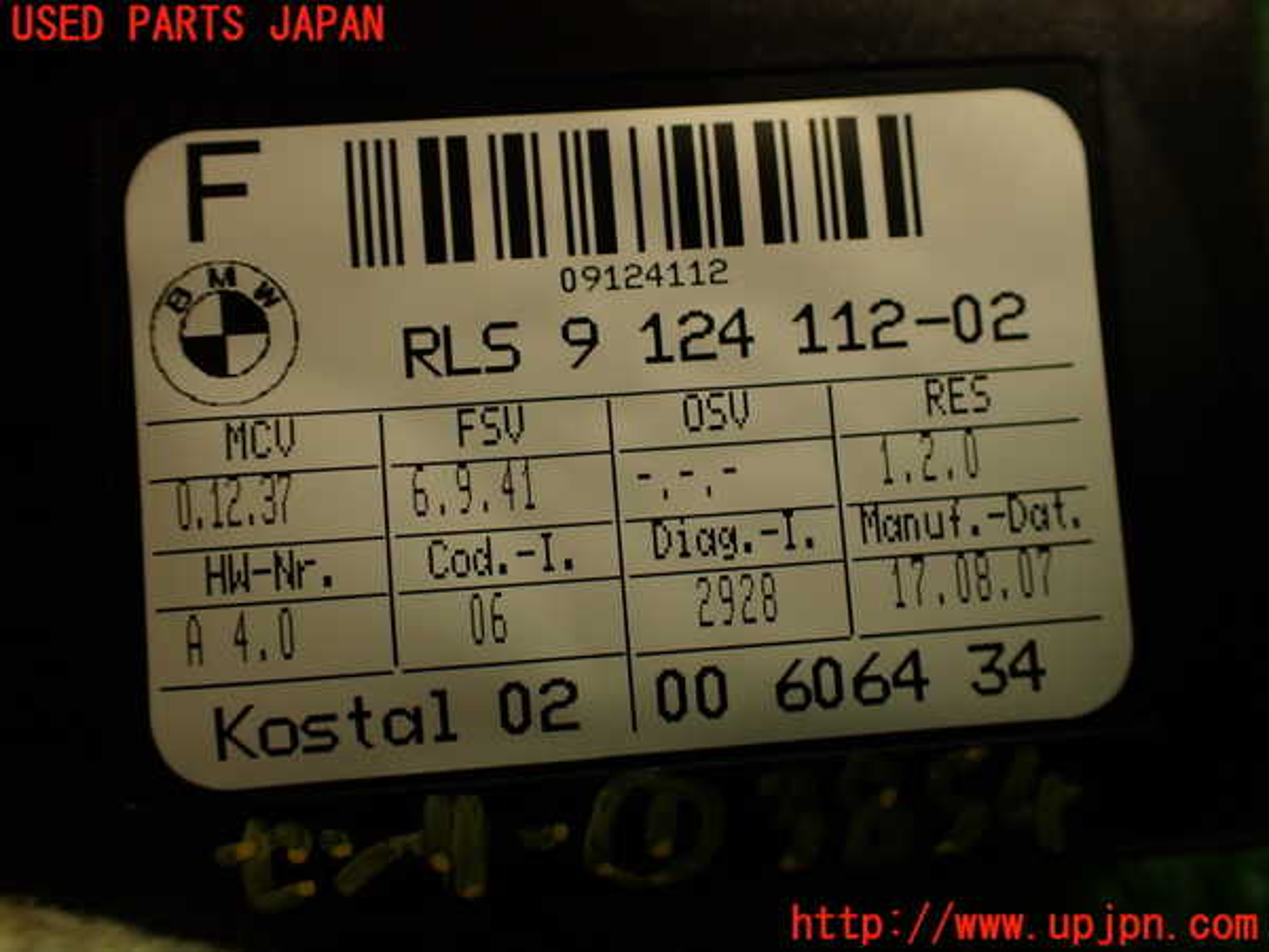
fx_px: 1173
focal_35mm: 32
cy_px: 476
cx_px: 634
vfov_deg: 44.2
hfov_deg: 56.8
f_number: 2.4
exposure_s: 1/60
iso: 160
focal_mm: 5.79
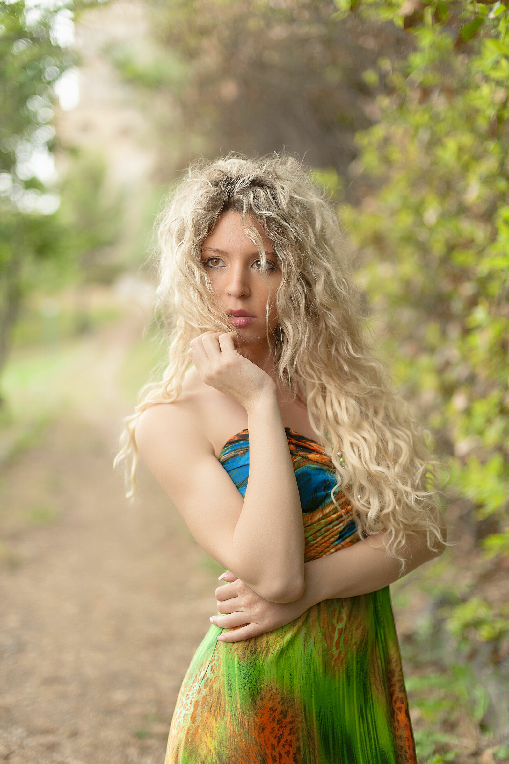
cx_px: 254
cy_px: 382
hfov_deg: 27.0
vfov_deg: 39.6
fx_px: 1062
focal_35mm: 50
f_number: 2
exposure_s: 1/1000
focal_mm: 50
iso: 200
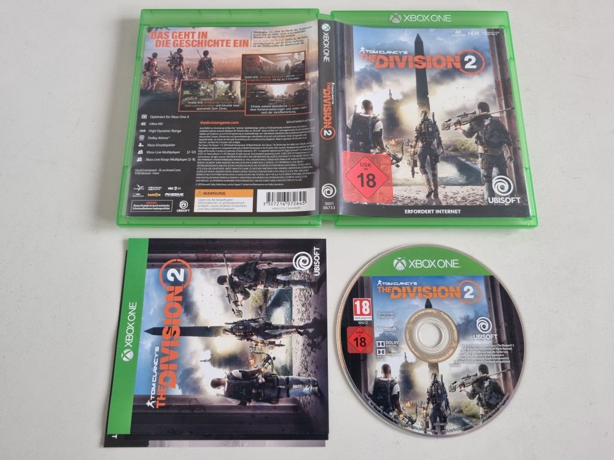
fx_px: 461
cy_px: 230
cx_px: 307
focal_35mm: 26
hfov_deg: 67.3
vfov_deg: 53.1
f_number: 1.8
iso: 200
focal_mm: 5.4
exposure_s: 1/100
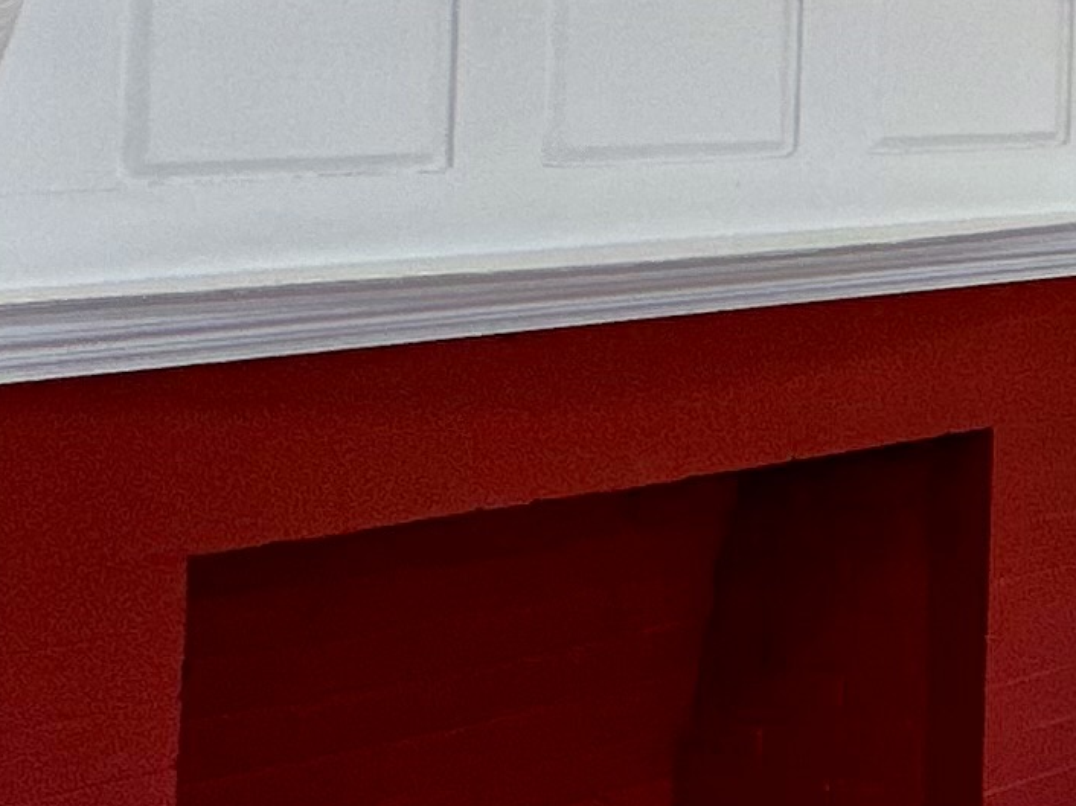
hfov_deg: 16.0
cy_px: -62
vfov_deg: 17.8
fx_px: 2486
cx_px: 2396
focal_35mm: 80
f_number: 2.2
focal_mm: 2.22
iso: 64
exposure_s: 1/60
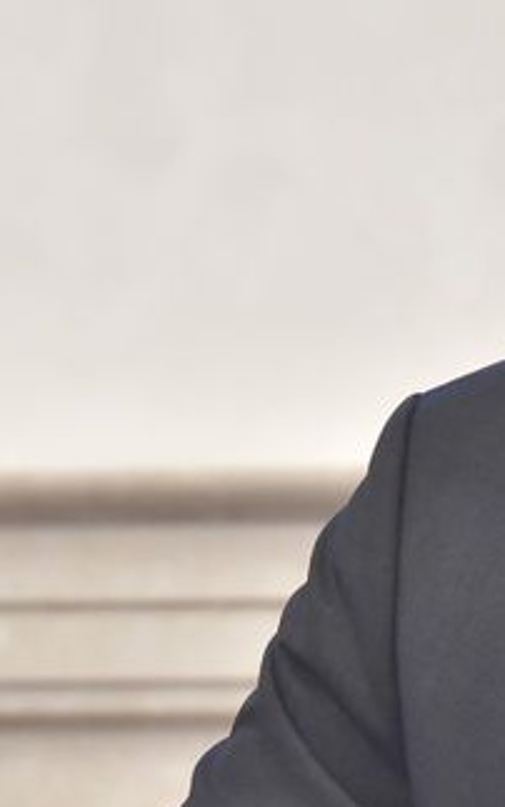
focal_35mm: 1041
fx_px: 22913
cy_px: 532
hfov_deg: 1.3
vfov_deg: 2.0
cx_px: 525
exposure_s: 1/125
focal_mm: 330
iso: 8000
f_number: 9
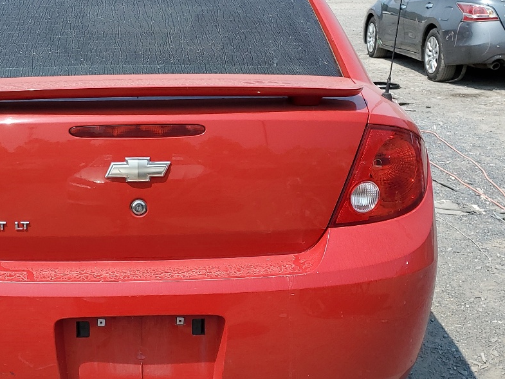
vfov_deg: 27.5
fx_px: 773
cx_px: 163
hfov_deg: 35.8
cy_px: 157
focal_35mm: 53
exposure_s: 1/2500
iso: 50
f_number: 1.5
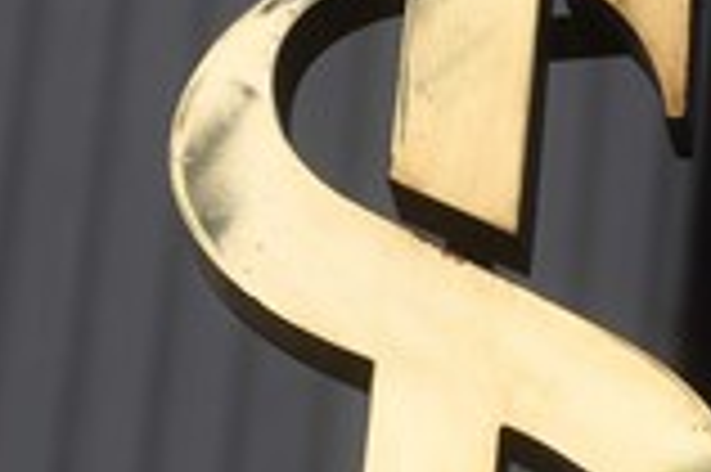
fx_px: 8760
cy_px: 290
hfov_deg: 4.6
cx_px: 486
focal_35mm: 444
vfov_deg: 3.1
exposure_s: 1/3200
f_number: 7.1
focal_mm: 140
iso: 800
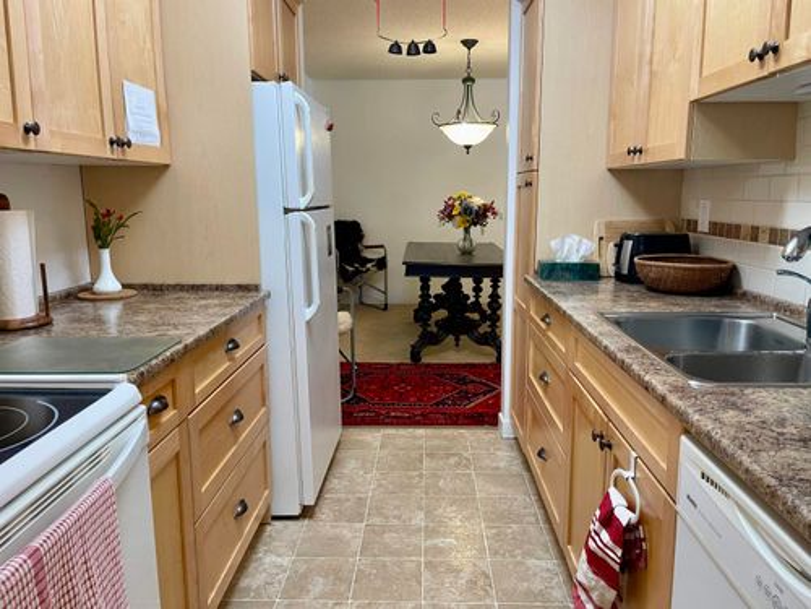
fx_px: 586
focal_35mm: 25
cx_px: 406
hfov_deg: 69.4
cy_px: 304
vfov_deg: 54.9
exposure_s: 1/60
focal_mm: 5.1
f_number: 1.6
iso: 160
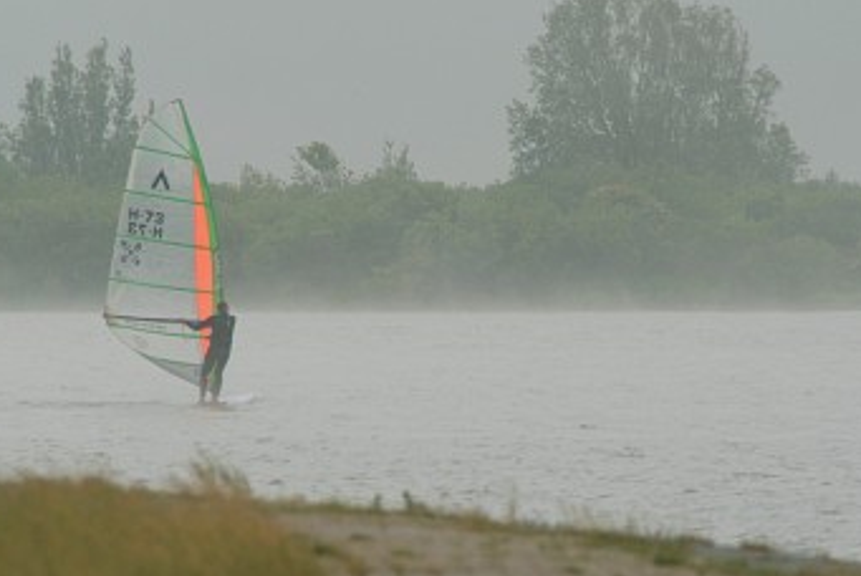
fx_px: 14194
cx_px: 414
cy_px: 279
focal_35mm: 593
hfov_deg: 3.5
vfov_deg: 2.3
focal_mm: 300
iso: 200
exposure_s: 1/350
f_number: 9.5
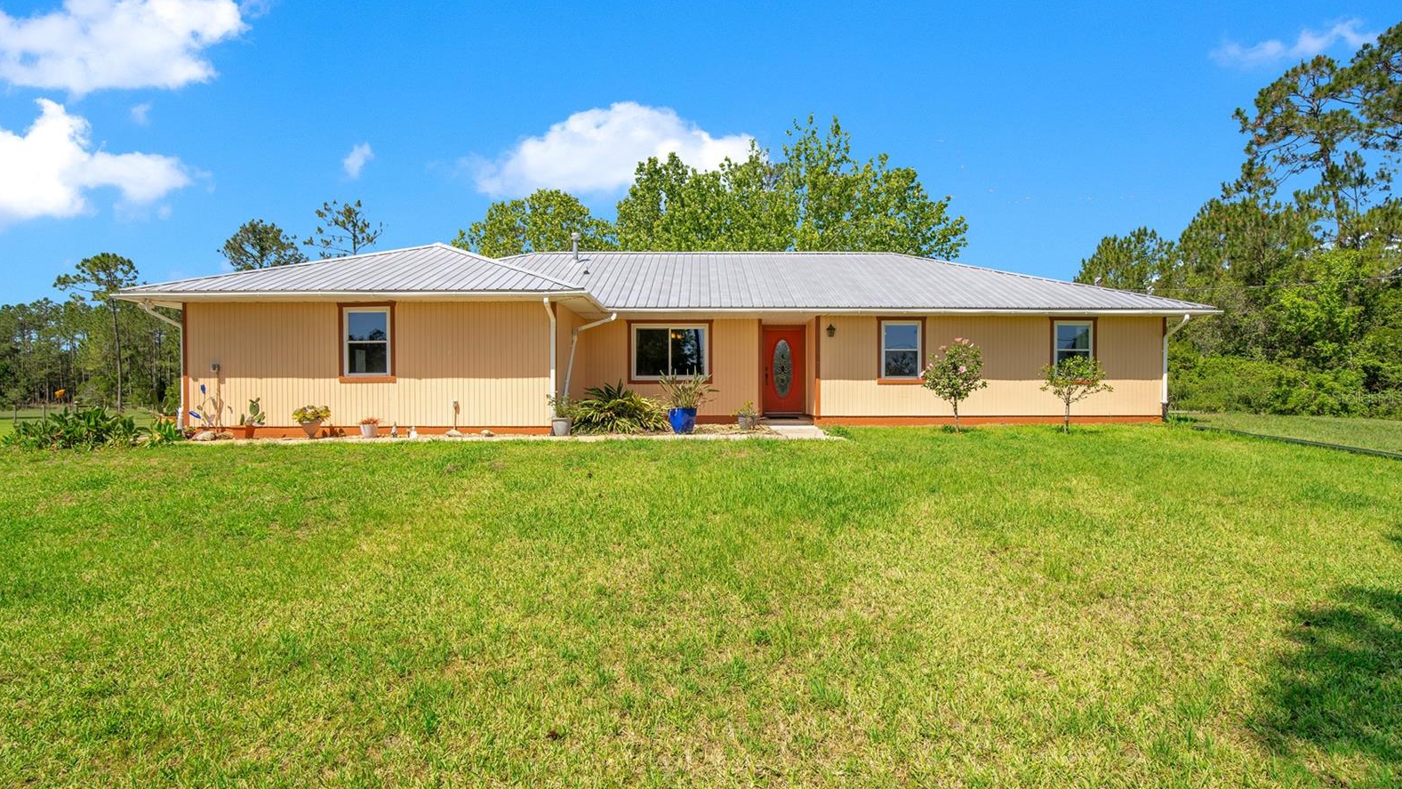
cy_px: 397
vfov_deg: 63.9
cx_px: 700
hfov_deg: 95.9
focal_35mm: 17
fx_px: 632
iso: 100
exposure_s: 1/160
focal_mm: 16
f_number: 10
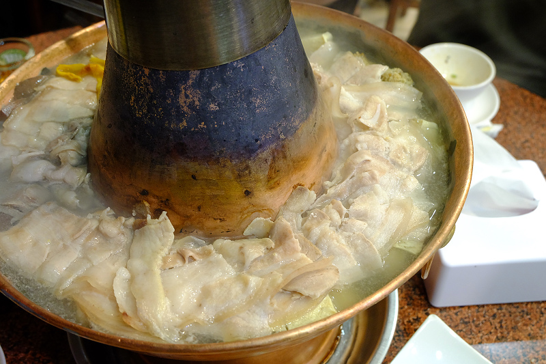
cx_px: 273
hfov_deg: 48.5
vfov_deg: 33.4
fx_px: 607
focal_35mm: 40
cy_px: 182
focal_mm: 26.9
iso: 1250
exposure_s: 1/7.5
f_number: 6.4
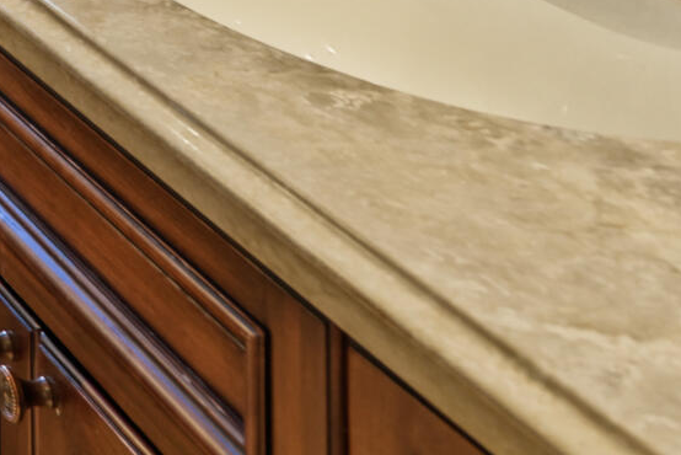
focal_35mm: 92
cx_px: -795
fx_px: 1741
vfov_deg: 12.1
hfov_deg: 15.7
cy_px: -616
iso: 200
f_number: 7.1
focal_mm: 17
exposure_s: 1/1.67
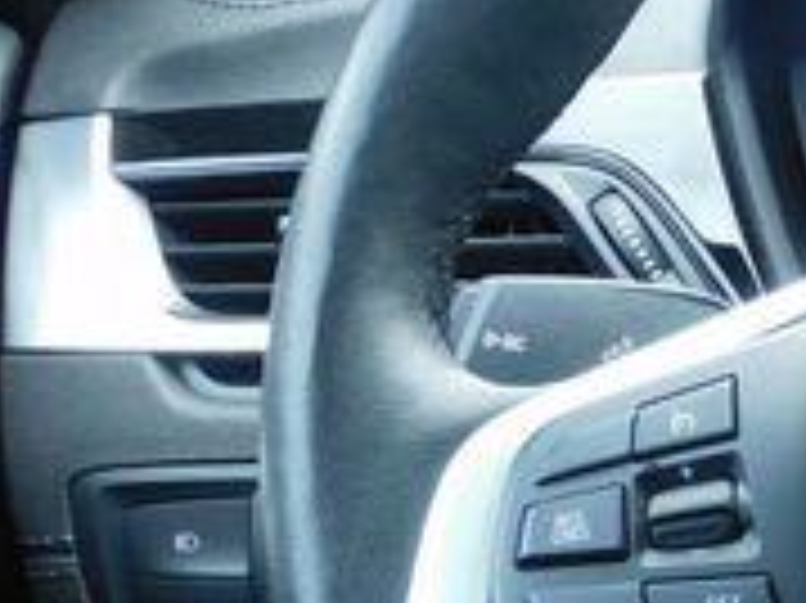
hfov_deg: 17.3
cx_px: 1274
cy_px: 464
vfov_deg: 14.7
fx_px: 2327
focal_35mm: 100
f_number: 3.5
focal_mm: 5
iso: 125
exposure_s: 1/30
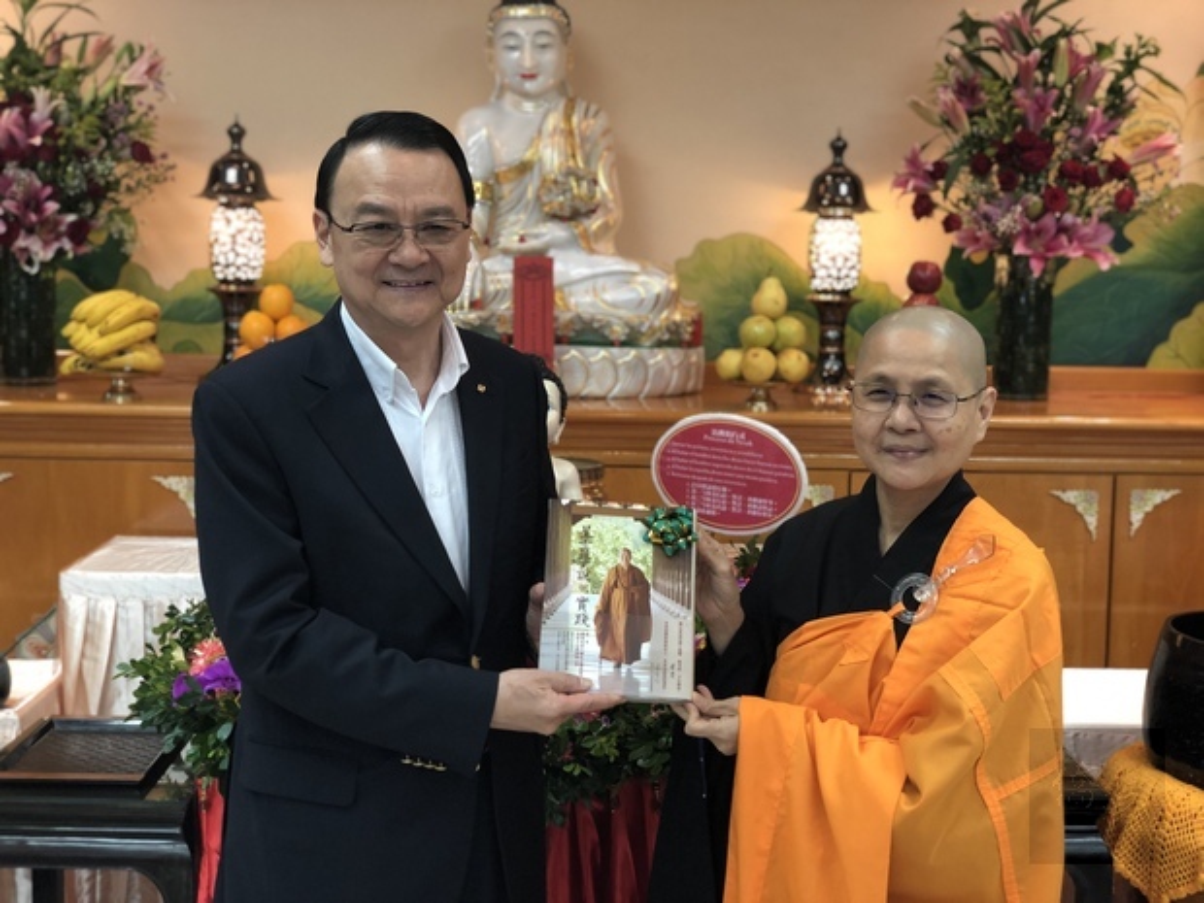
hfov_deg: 36.8
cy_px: 452
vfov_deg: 28.0
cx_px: 602
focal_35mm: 52
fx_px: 1809
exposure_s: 1/33
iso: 100
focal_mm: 6
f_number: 2.4
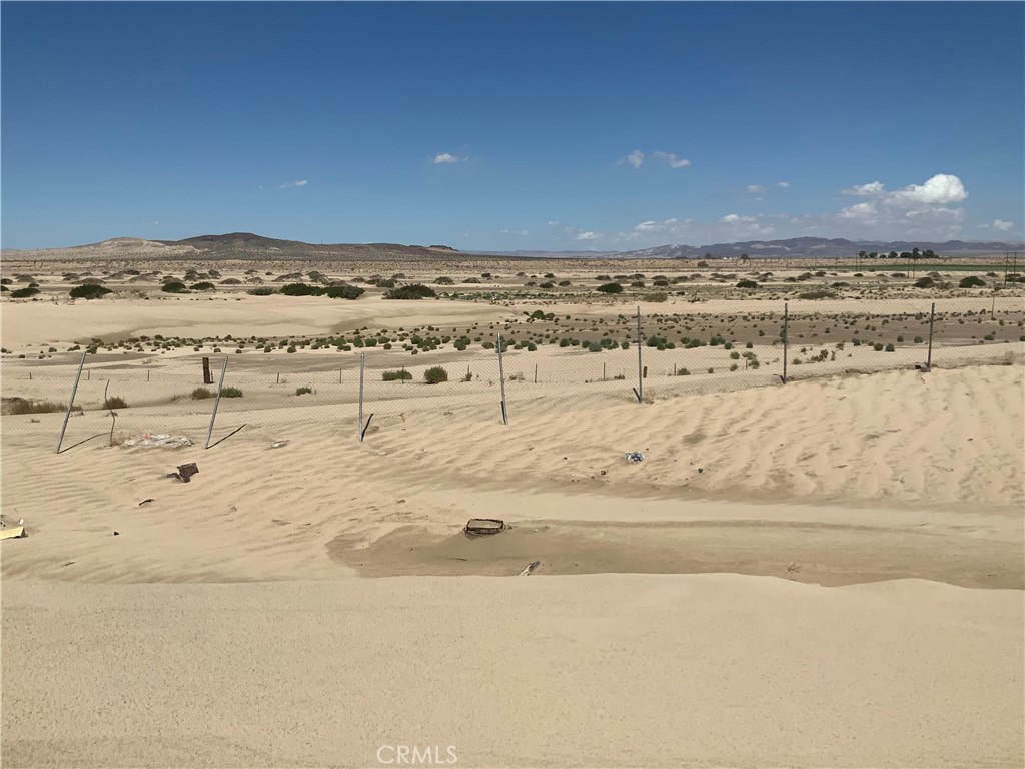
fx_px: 859
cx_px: 512
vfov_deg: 48.2
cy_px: 384
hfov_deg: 61.7
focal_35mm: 29
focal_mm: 3
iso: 20
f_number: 1.8
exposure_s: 1/5814
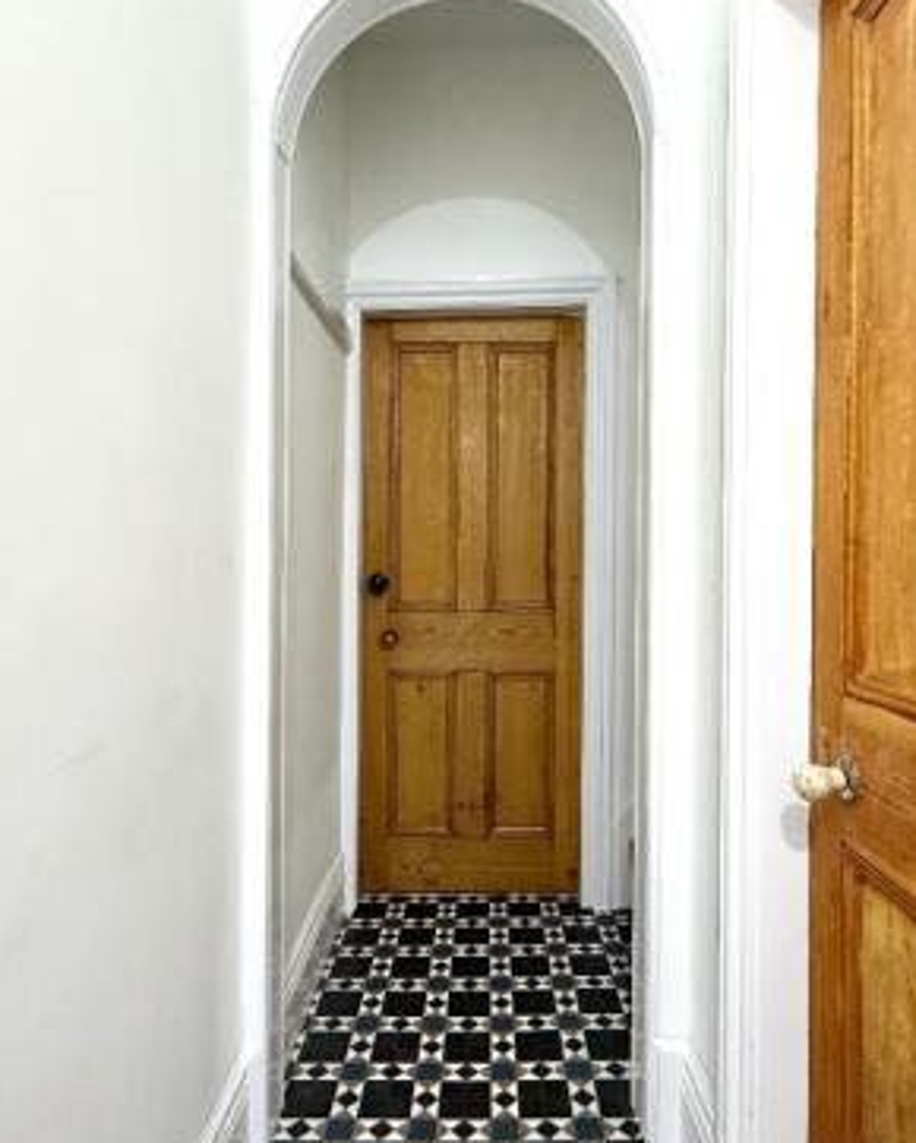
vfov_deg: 75.0
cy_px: 557
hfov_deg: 63.1
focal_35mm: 22
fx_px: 745
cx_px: 488
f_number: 2.2
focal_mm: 2.22
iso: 250
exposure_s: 1/50
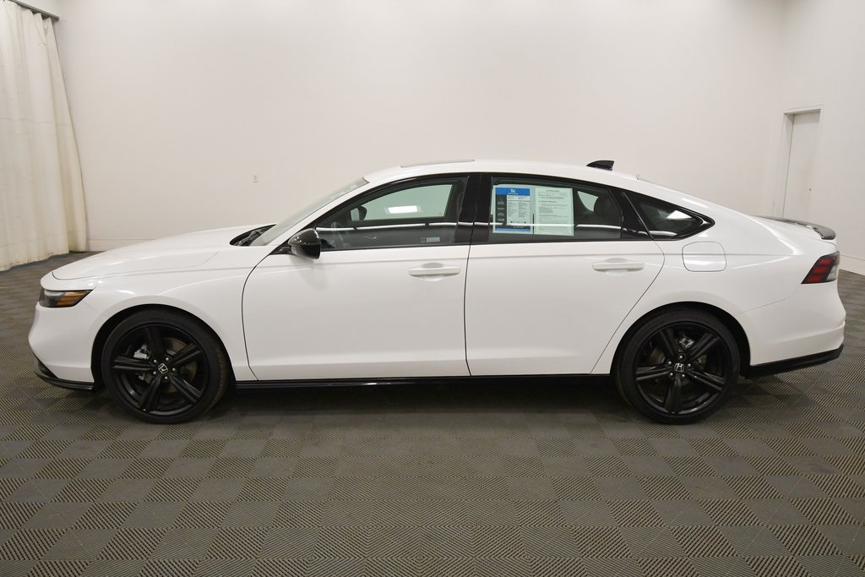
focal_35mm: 25
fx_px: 601
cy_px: 288
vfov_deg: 51.3
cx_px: 432
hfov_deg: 71.5
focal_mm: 17
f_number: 5.3
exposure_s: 1/250
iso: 800
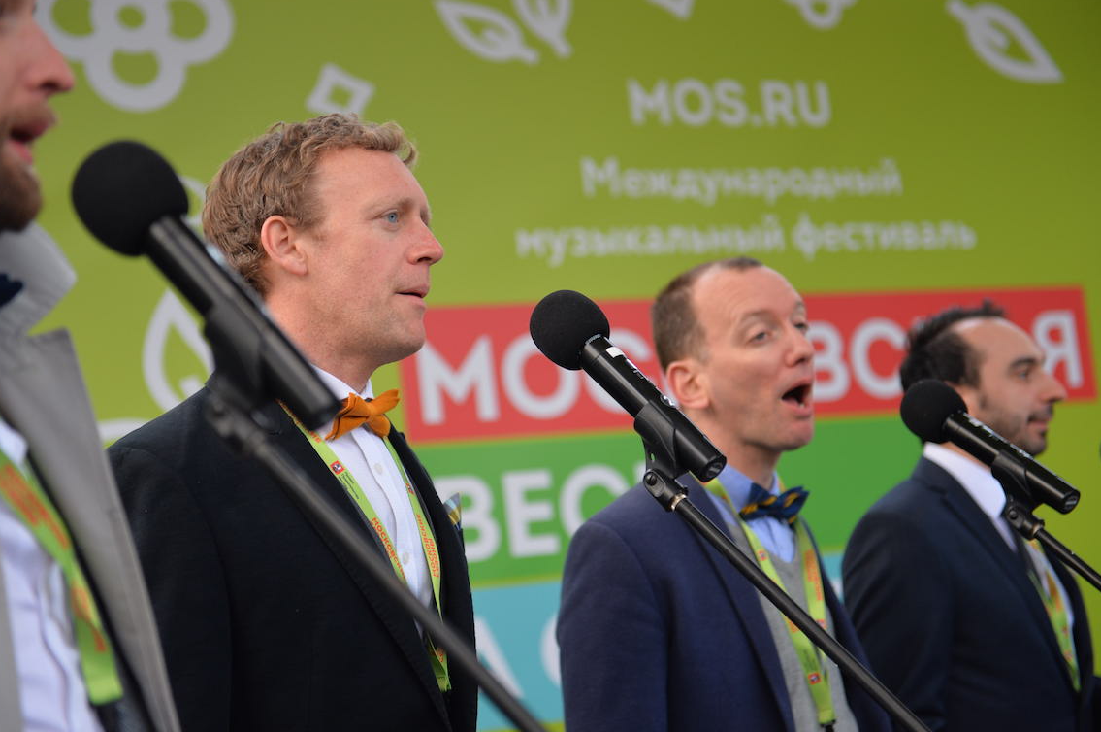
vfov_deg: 18.4
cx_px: 552
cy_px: 358
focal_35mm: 74
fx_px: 2261
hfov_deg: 27.4
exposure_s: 1/200
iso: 640
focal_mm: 70
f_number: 3.2
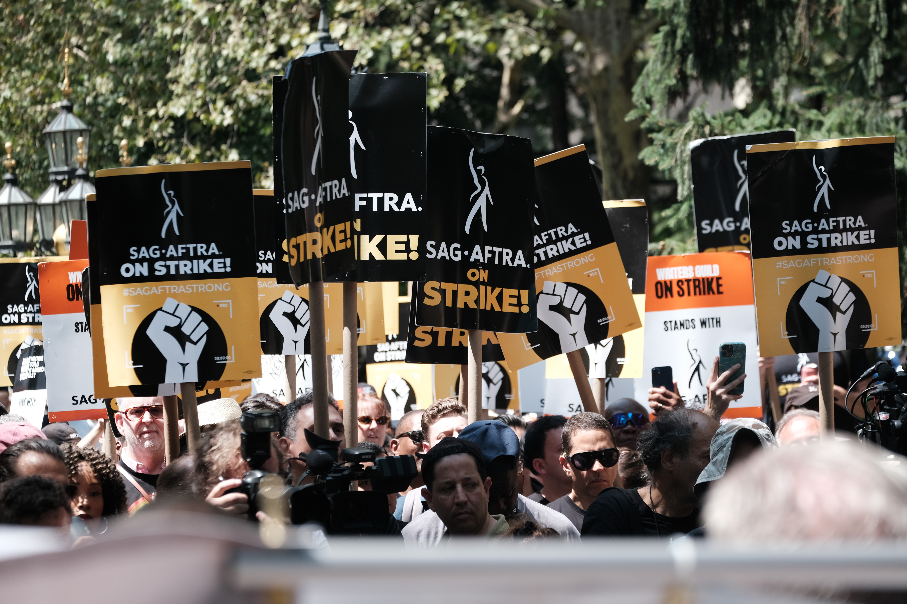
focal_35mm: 150
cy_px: 302
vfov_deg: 9.1
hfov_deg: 13.7
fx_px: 3779
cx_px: 454
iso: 160
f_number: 4.5
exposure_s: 1/280
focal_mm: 99.8
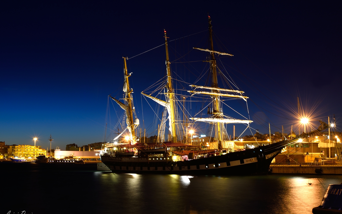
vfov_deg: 23.7
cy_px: 108
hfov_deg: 37.2
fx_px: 508
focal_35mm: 55
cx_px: 170
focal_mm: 35
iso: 100
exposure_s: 30
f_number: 14
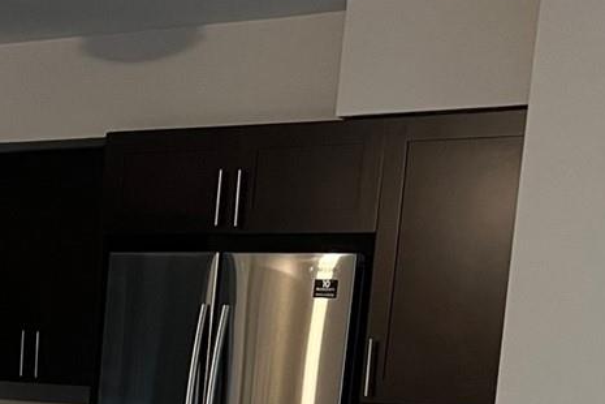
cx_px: -1
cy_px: 699
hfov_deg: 21.2
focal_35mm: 93
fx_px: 1563
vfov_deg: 13.4
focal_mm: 5.7
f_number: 1.5
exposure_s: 1/60
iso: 400
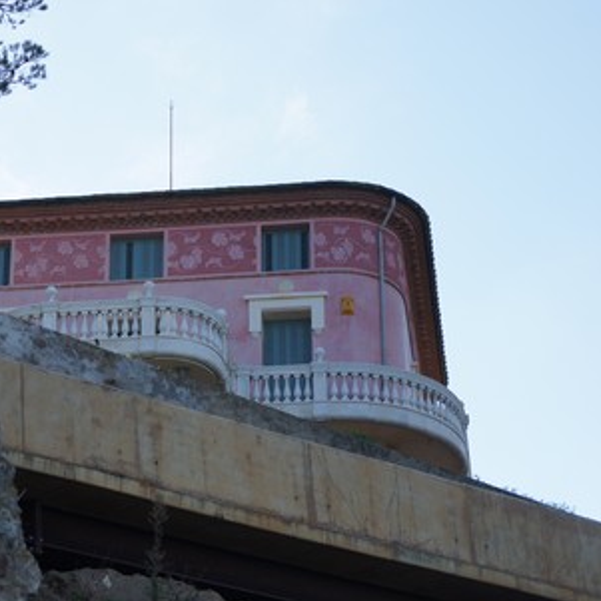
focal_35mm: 136
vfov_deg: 12.8
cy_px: 300
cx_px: 202
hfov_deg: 12.8
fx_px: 2671
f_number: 6.3
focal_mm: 70
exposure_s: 1/200
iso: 100
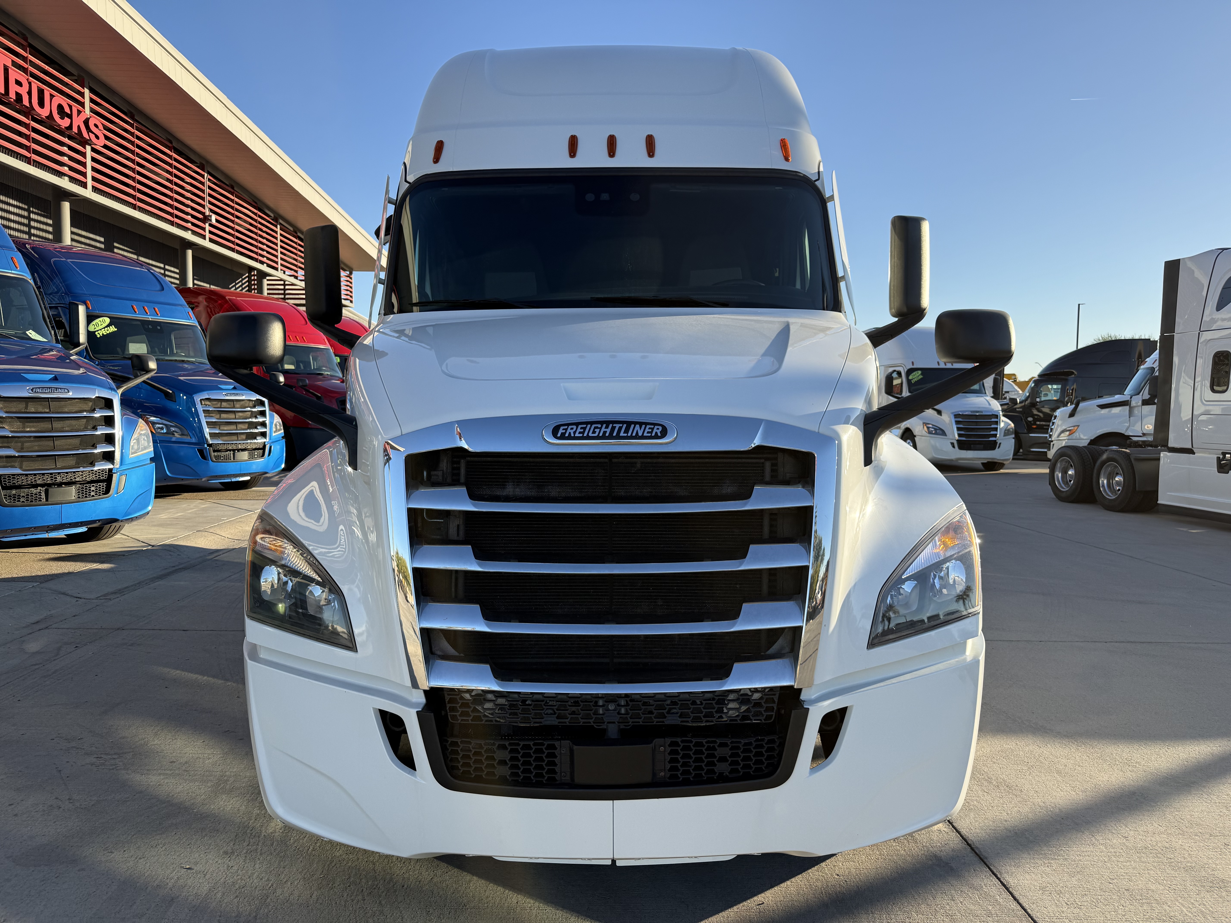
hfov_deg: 71.6
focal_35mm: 24
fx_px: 853
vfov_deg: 56.8
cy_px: 462
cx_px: 616
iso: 80
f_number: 1.78
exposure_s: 1/1770
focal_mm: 6.76
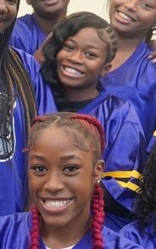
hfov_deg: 10.7
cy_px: 95
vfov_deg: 17.4
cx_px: -26
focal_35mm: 120
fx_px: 816
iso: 2500
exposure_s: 1/160
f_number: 4
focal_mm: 34
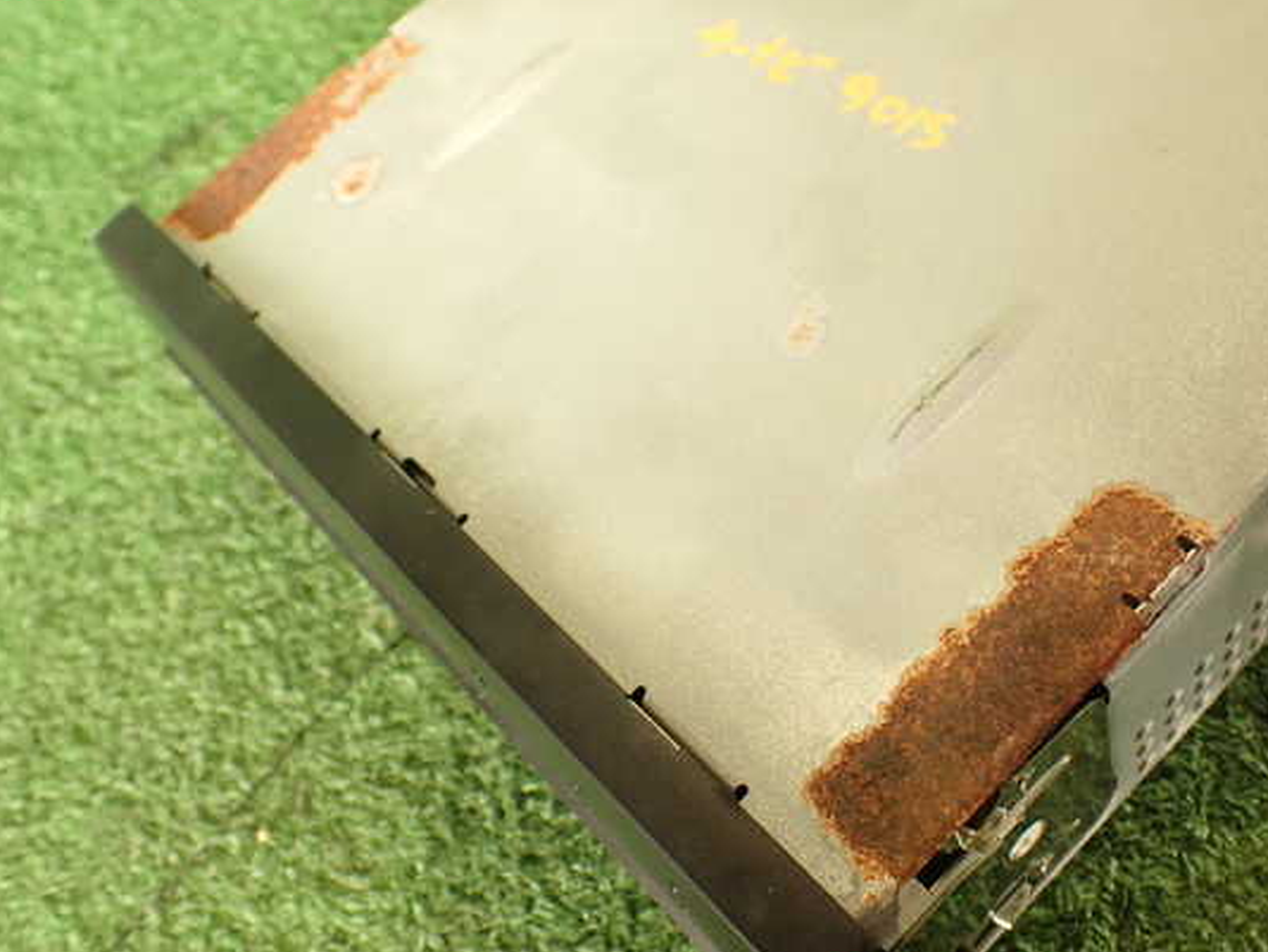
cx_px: 664
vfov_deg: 39.7
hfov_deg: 51.3
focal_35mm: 36
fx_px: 1319
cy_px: 478
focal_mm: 5.79
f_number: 2.4
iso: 200
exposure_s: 1/30
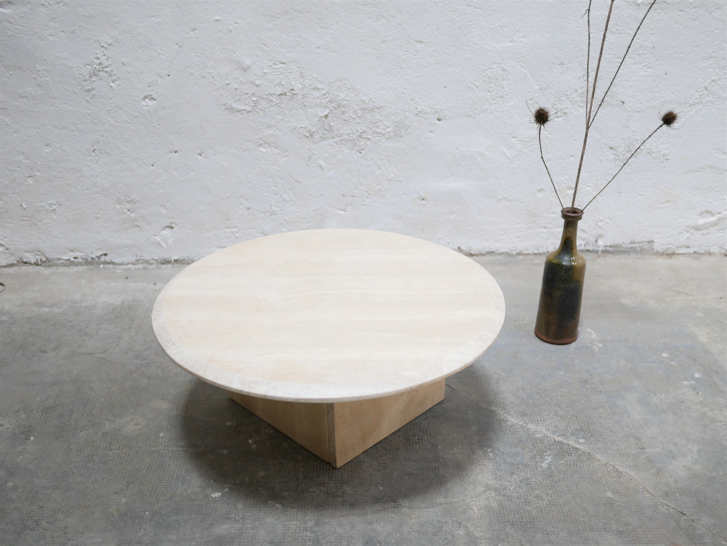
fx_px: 840
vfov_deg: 36.0
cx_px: 364
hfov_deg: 46.8
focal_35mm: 40
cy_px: 273
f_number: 1.7
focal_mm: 20
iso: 320
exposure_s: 1/60
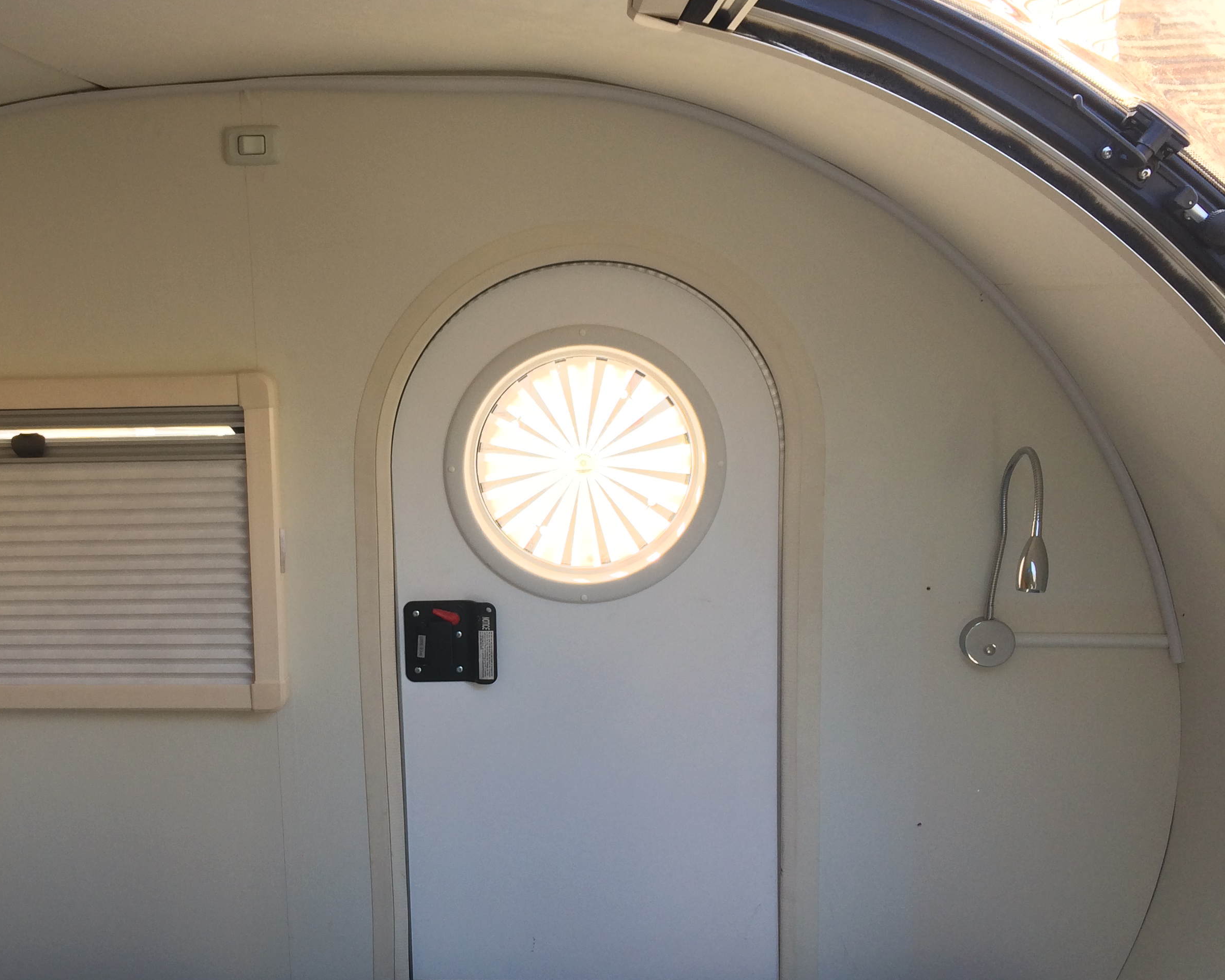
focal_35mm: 39
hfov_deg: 45.9
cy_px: 577
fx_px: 1414
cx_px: 384
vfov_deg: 38.1
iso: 32
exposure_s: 1/40
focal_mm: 4.15
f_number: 2.2
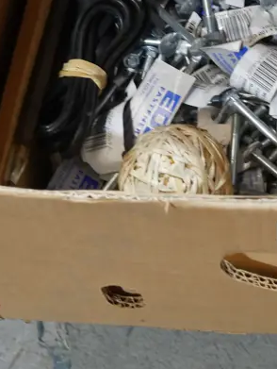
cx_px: 336
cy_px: -60
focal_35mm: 131
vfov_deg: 14.6
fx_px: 1395
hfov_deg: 11.1
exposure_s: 1/60
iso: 1250
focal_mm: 25
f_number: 5.3
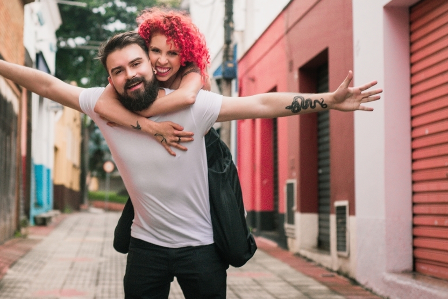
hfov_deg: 28.0
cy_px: 102
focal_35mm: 72
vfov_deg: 18.9
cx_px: 164
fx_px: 896
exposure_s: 1/160
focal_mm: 50
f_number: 3.2
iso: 800
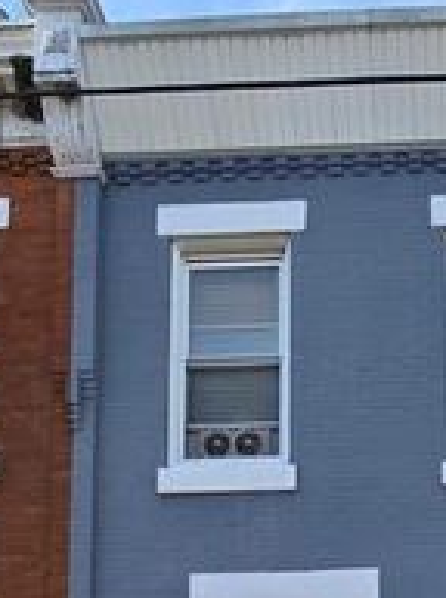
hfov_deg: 30.1
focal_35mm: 45
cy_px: 767
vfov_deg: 32.4
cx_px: 434
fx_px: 776
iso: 80
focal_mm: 2.2
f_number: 2.2
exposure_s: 1/2000
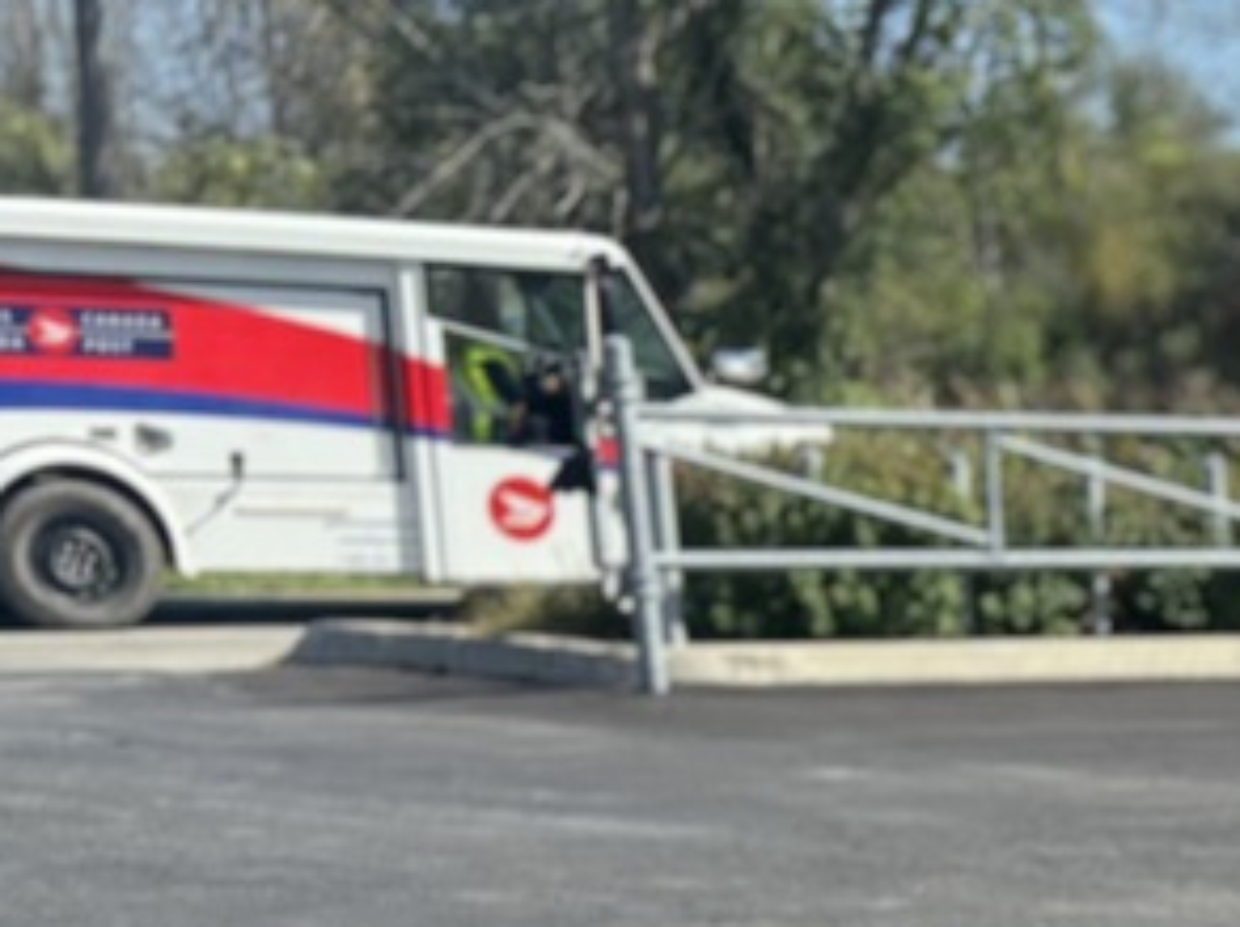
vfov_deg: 15.0
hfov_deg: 18.5
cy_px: 1393
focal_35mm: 91
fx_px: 3256
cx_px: 1976
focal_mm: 5.96
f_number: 1.6
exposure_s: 1/1311
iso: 50
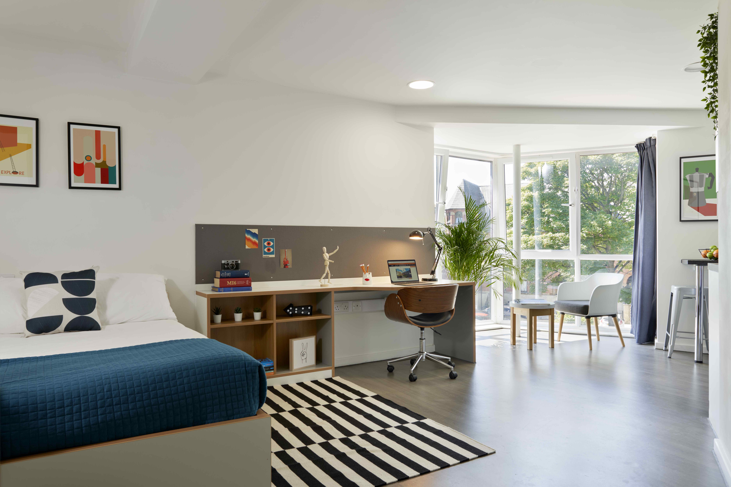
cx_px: 366
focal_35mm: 24
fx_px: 487
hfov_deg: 73.7
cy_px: 244
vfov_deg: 53.1
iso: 50
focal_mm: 24
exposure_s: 1/20
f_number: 10
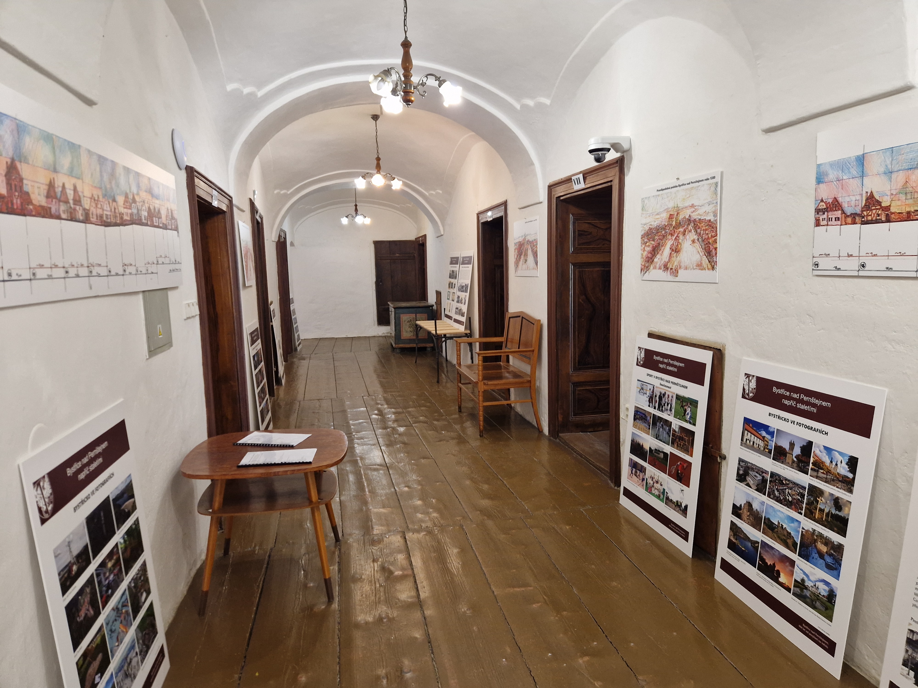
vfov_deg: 58.9
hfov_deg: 73.9
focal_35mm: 23
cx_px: 459
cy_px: 344
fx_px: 610
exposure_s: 1/100
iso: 64
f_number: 1.8
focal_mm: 5.4
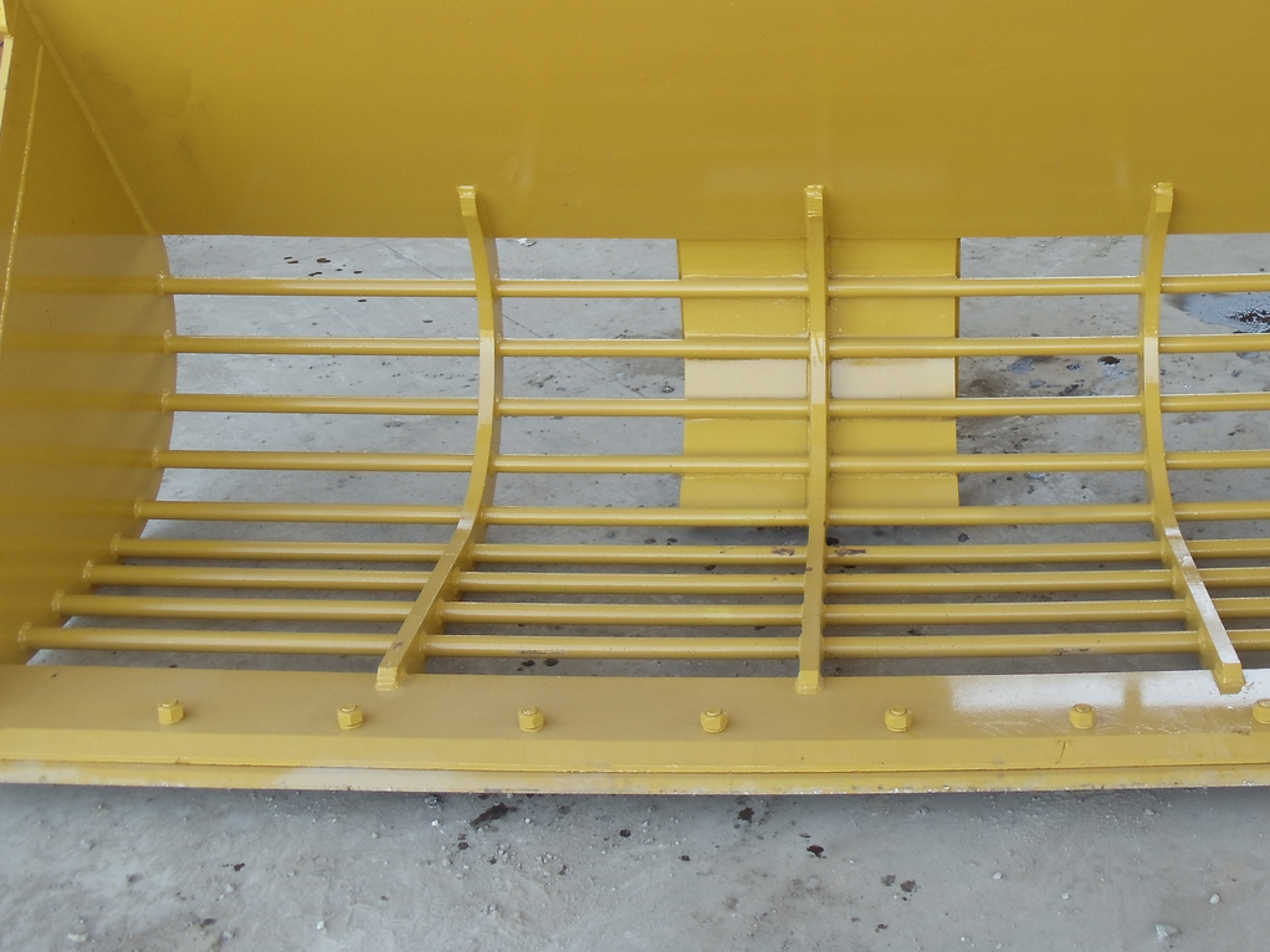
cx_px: 802
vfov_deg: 23.5
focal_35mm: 62
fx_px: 2274
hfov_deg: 31.1
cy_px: 293
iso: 80
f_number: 3.5
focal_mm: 6
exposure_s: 1/60
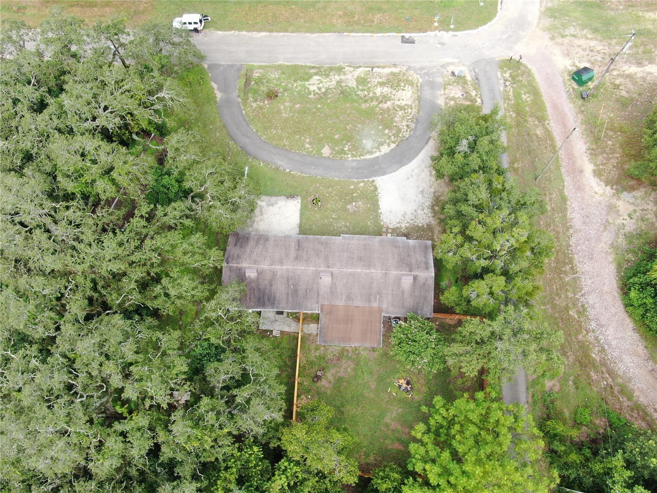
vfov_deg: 56.8
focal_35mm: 24
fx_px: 456
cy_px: 246
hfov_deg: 71.6
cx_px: 328
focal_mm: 4.39
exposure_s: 1/240
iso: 100
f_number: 2.8
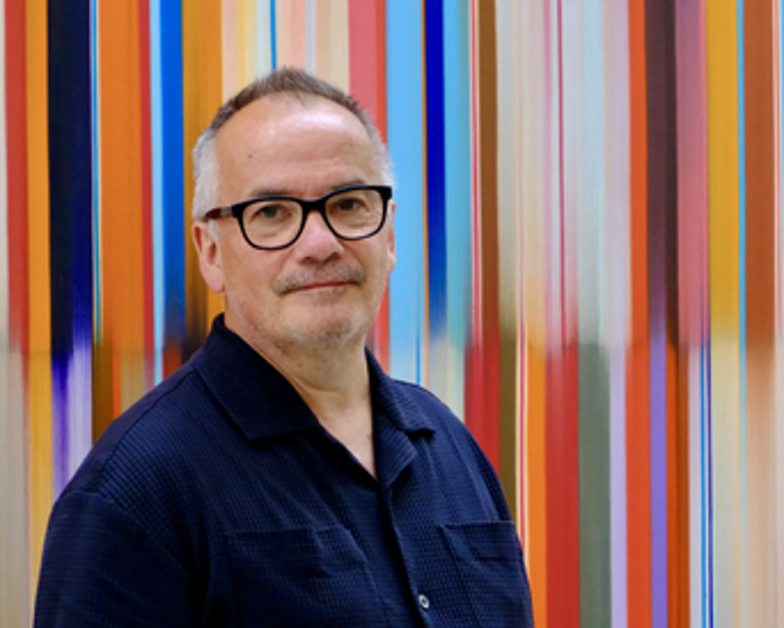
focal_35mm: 112
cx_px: 259
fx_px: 2600
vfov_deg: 13.8
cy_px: 392
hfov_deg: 17.1
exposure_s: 1/400
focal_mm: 45
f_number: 5.6
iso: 3200
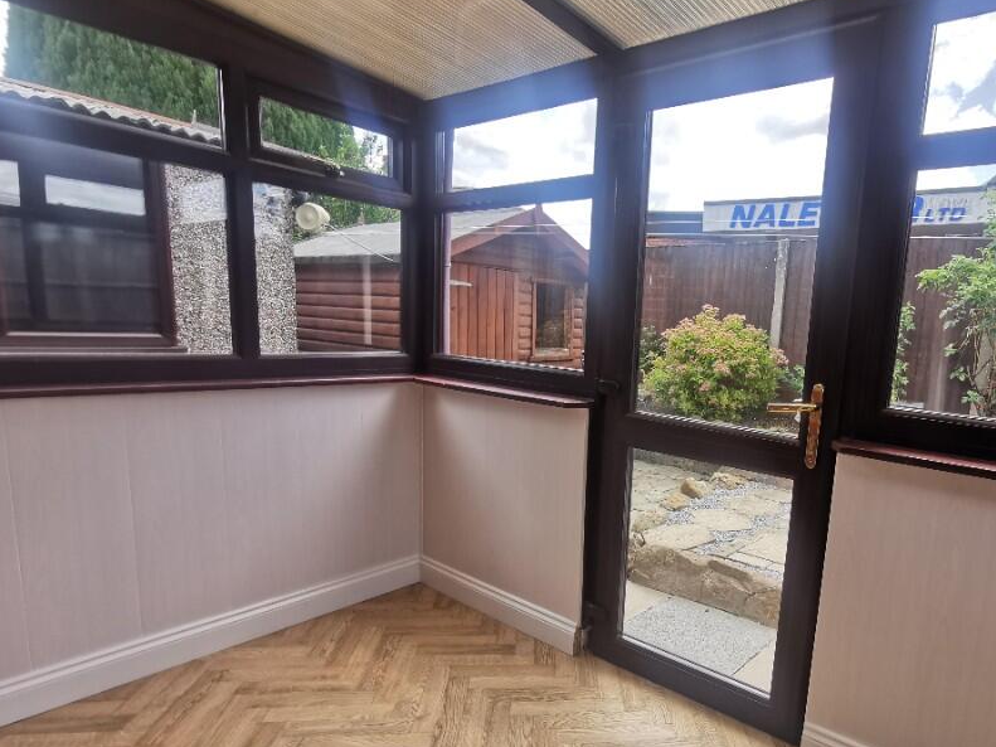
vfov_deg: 60.8
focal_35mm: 22
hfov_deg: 74.8
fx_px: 633
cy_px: 430
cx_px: 635
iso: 50
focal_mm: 2.26
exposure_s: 1/202
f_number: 2.2
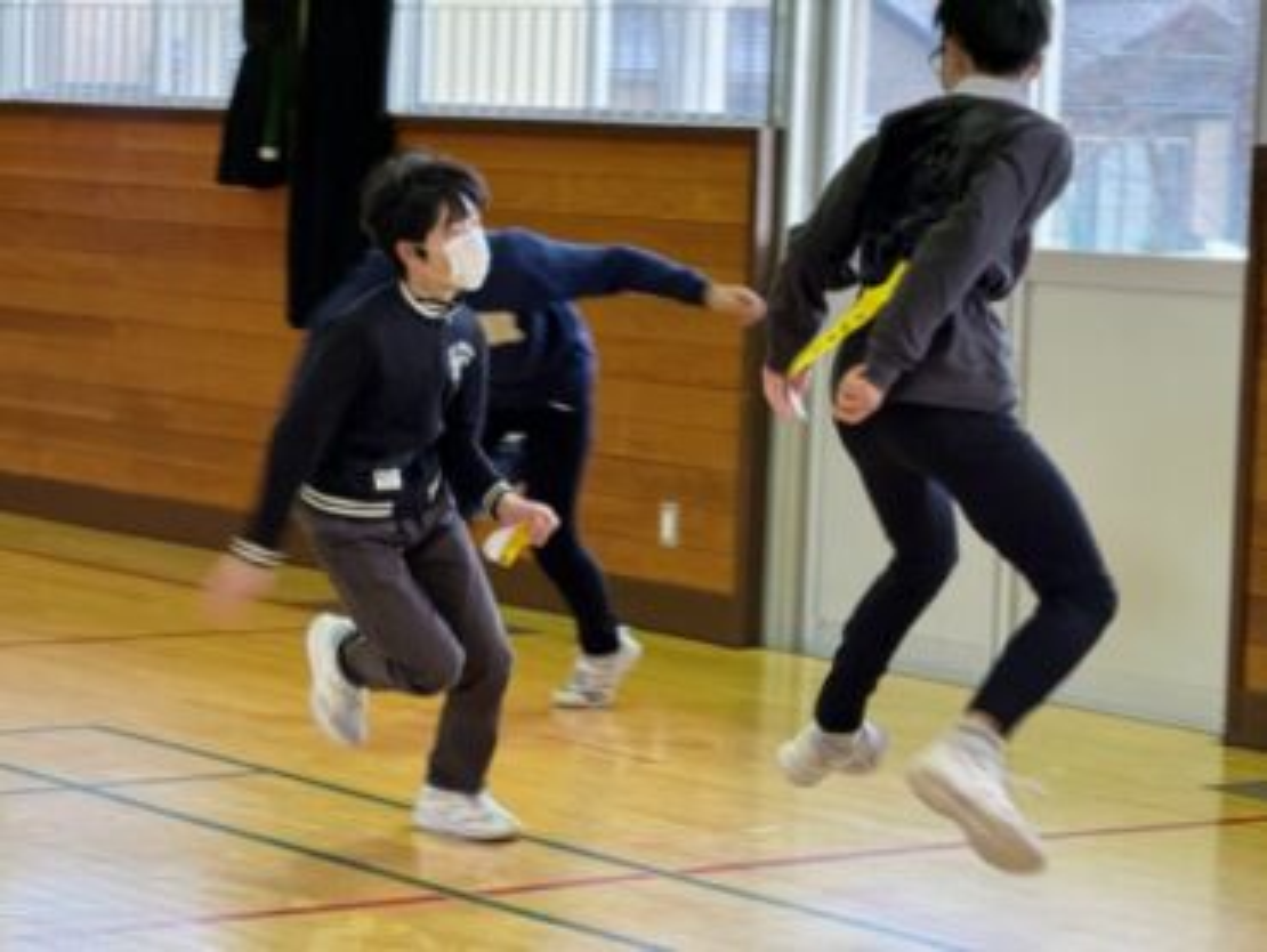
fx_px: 4395
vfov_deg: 12.4
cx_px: 634
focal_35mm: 120
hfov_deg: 16.4
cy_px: 476
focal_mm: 15.66
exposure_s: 1/120
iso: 250
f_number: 2.8
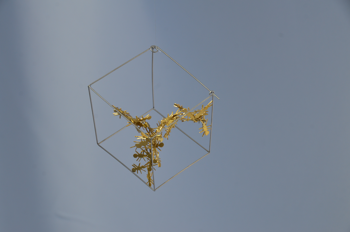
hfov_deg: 16.7
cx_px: 175
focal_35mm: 123
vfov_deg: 11.1
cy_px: 116
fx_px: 1193
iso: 250
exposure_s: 1/320
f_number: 9
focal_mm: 82
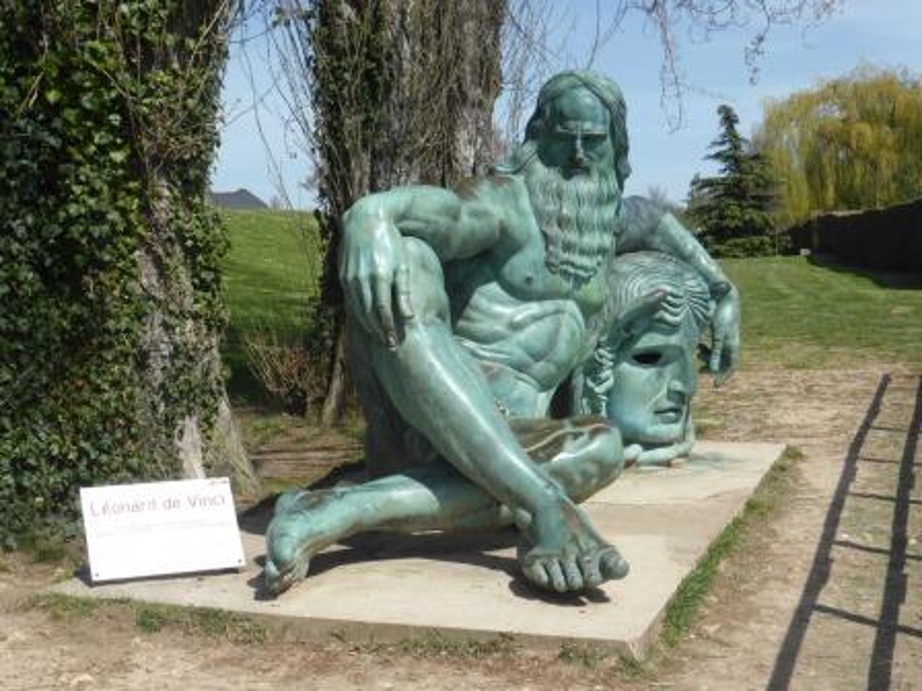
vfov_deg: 27.0
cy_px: 346
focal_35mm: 54
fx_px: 1438
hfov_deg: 35.5
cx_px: 461
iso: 100
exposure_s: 1/640
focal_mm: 9.7
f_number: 4.6
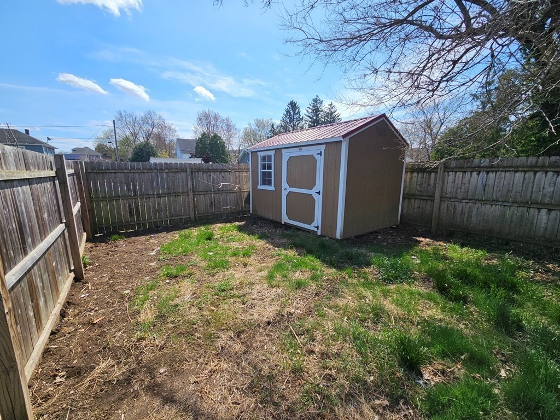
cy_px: 210
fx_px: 210
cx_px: 280
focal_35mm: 13
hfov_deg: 106.2
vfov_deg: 89.9
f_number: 2.2
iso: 50
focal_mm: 2.2
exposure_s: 1/1737
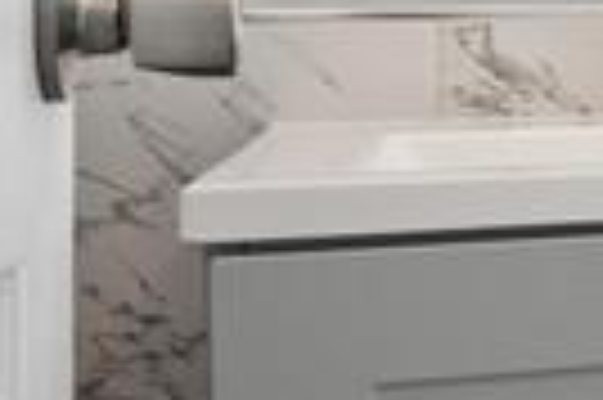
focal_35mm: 122
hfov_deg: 11.8
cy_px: 108
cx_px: 1647
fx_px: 2041
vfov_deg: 11.2
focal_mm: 16
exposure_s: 1/2.5
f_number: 8
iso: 500
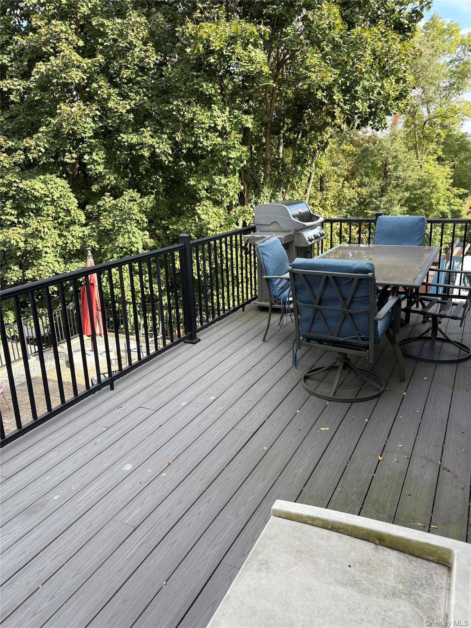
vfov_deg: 67.3
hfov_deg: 53.1
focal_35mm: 26
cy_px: 314
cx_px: 236
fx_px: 472
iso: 50
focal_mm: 5.96
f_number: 1.6
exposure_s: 1/507
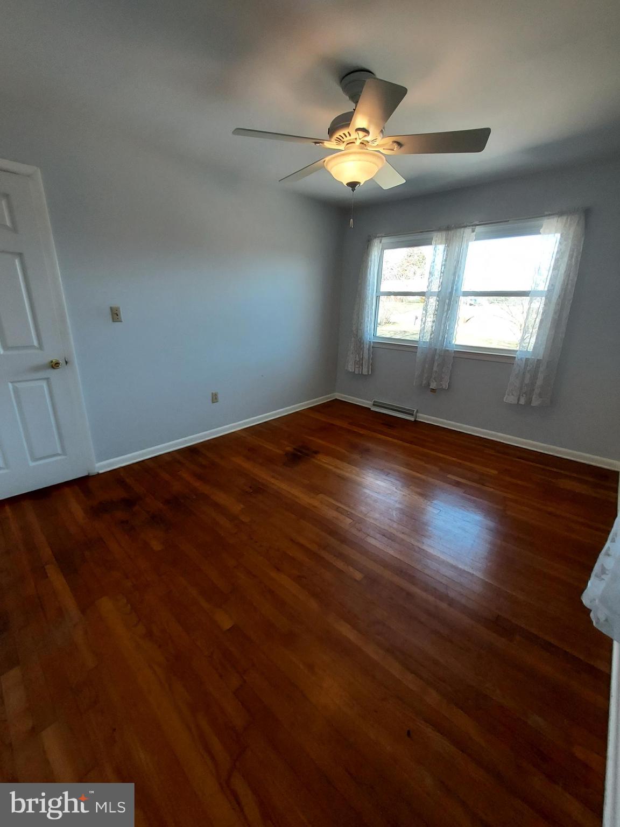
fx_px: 310
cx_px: 310
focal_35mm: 13
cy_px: 414
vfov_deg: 106.2
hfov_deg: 89.9
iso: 80
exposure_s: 1/60
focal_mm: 1.42
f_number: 2.2
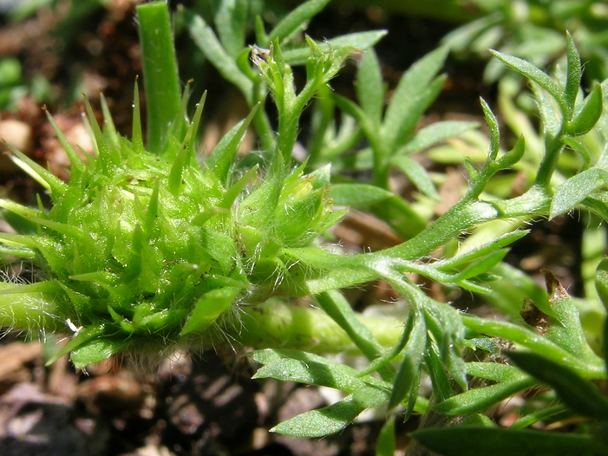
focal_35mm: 73
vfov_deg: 20.2
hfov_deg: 26.4
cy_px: 257
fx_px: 1282
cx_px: 170
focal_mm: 10.3
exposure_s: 1/115
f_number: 7.6
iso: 50
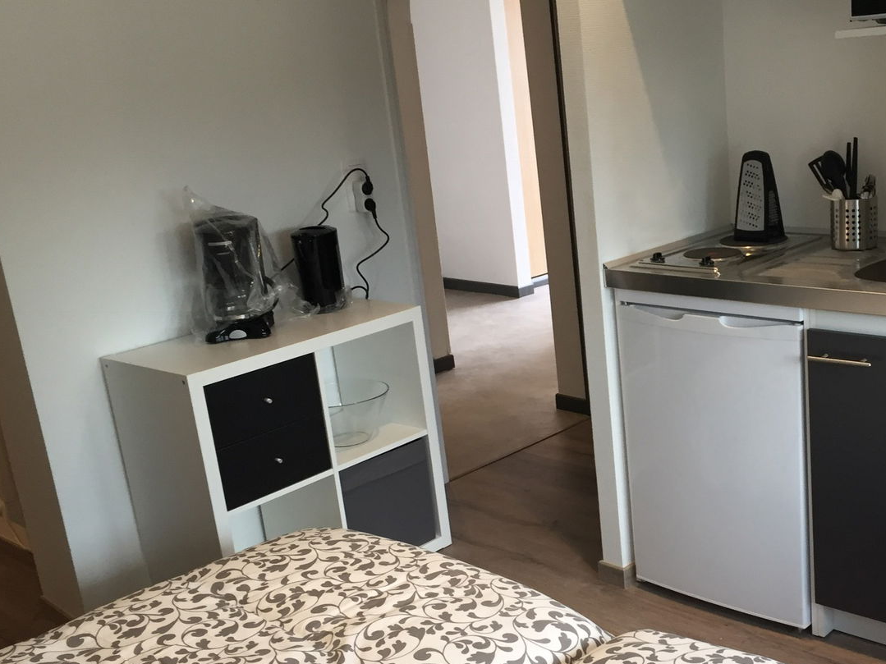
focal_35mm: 43
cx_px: 609
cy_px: 394
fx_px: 1100
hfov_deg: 43.1
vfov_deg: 33.5
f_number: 2.2
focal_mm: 4.15
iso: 40
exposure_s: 1/33
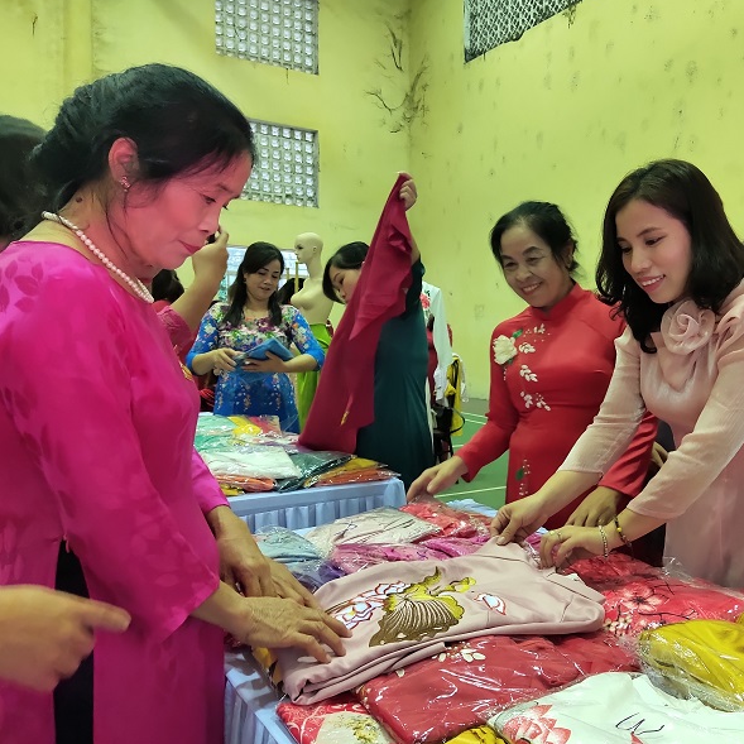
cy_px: 368
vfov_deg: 54.0
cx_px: 483
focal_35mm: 30
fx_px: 729
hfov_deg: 53.2
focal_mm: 4.71
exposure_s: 1/50
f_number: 1.7
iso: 255
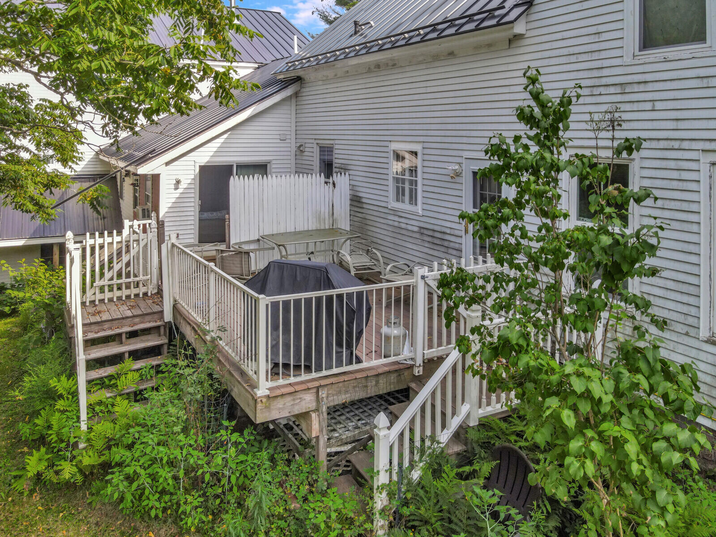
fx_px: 496
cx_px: 358
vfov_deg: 56.8
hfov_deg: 71.6
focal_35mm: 24
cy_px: 268
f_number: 2.8
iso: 200
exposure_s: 1/400
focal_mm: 4.5
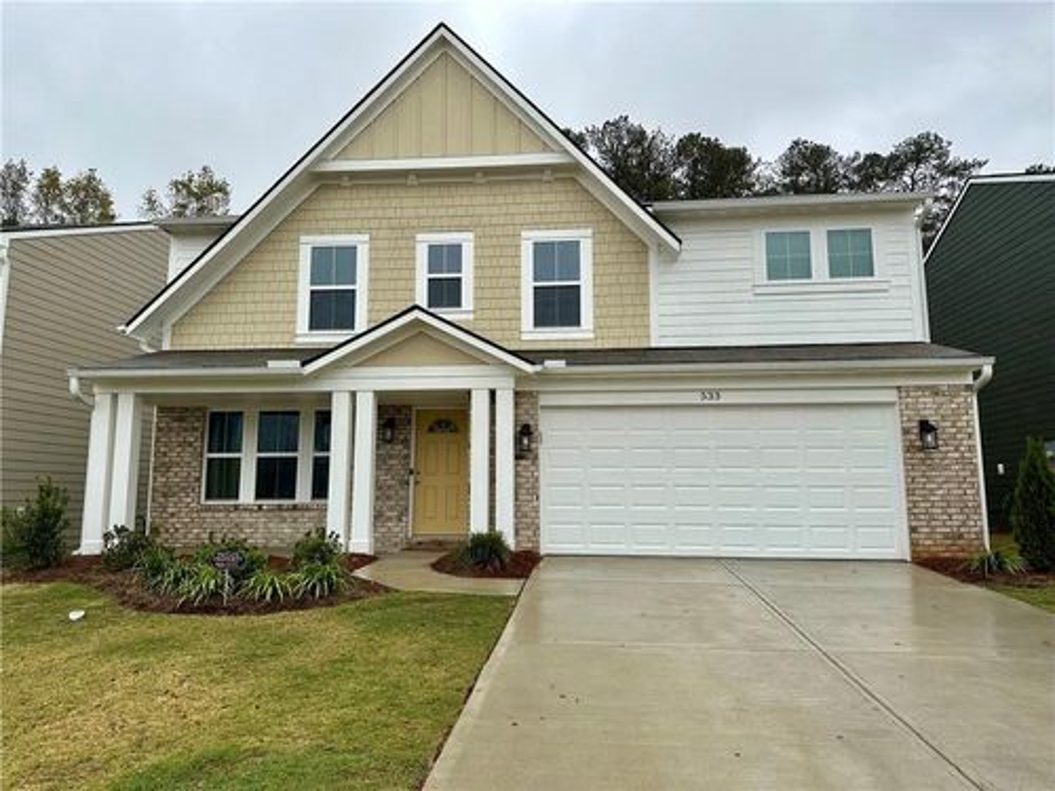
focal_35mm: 24
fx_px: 731
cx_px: 528
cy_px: 396
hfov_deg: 71.6
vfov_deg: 56.8
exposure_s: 1/797
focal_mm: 6.86
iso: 80
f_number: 1.78
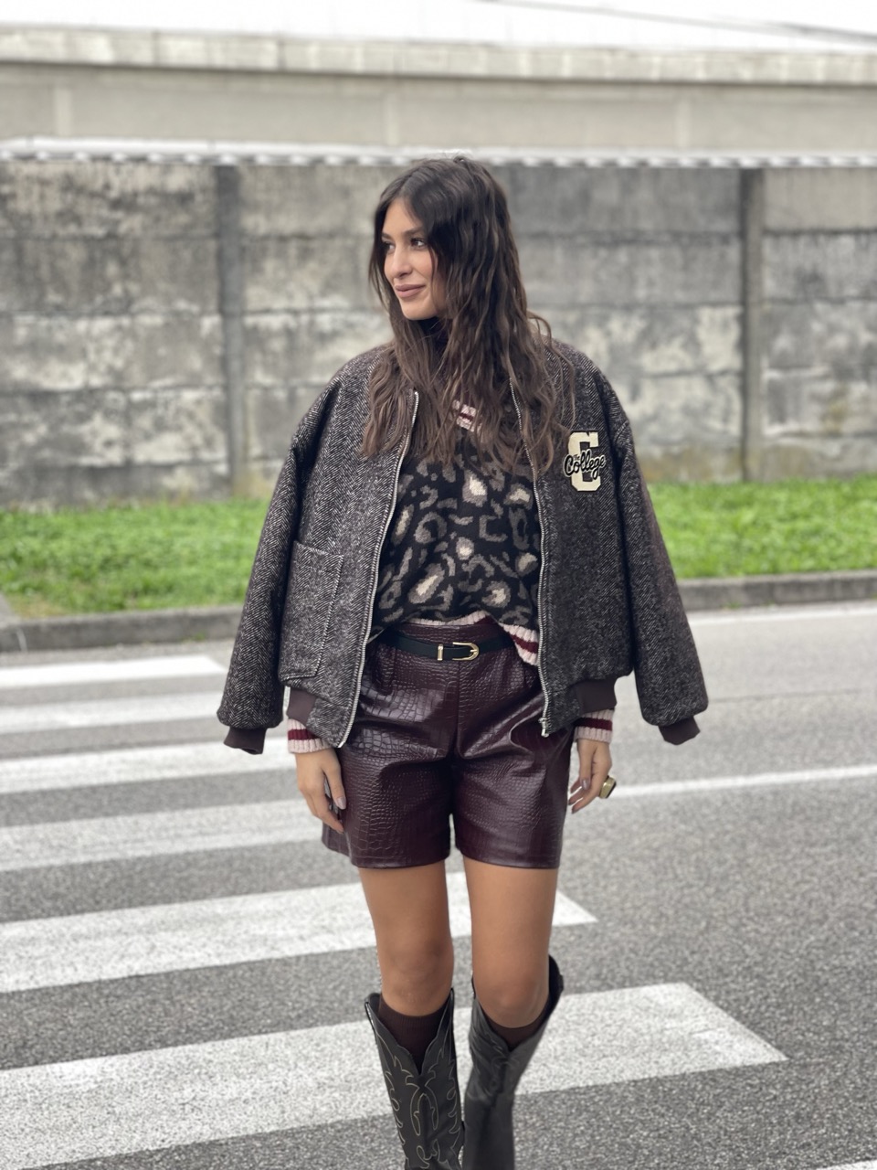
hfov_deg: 22.9
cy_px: 585
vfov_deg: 30.3
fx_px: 2162
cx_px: 438
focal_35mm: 64
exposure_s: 1/121
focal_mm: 7.5
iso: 40
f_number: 2.2
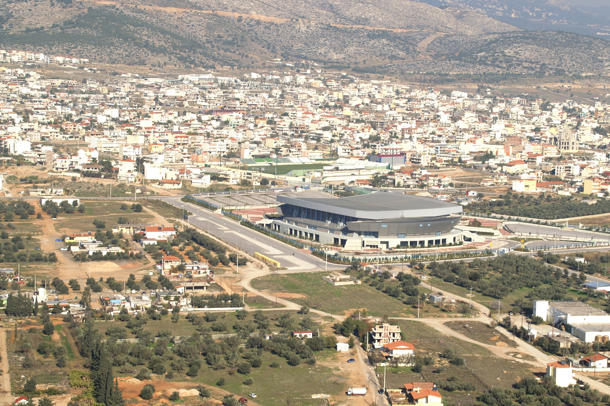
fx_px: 1467
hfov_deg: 23.5
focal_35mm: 87
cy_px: 213
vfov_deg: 15.7
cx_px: 358
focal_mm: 45
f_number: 11
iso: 100
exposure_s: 1/125
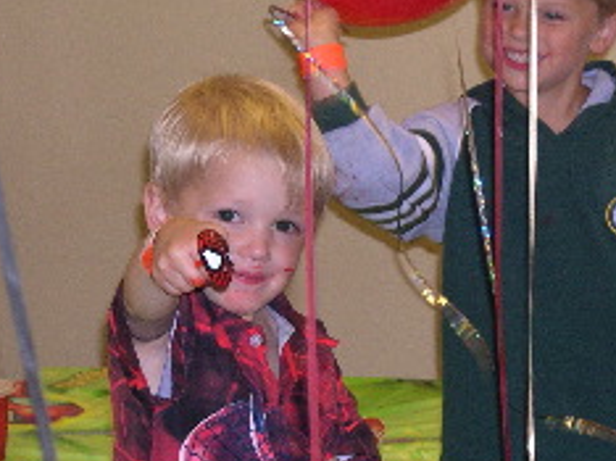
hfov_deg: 13.3
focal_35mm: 148
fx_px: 2631
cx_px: 382
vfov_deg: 10.0
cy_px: 352
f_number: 4
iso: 315
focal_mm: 16.3
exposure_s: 1/60
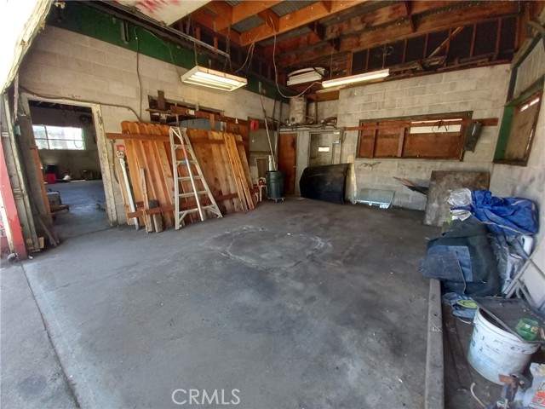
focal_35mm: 13
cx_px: 272
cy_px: 204
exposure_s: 1/60
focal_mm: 1.13
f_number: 2.2
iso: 100
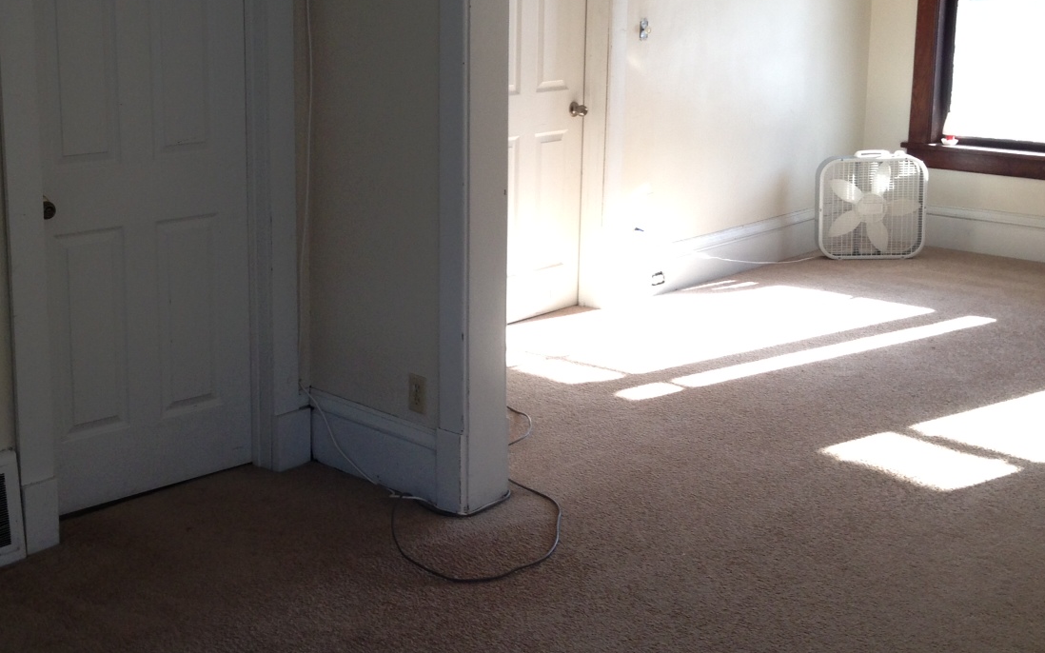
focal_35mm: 52
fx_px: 1481
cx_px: 388
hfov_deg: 38.6
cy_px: 203
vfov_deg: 24.7
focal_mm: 4.13
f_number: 2.4
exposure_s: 1/127
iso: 80
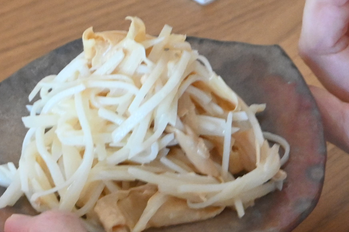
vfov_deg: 6.1
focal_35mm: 225
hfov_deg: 9.0
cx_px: -131
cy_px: 142
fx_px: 2177
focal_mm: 47
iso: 3200
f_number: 6
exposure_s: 1/125
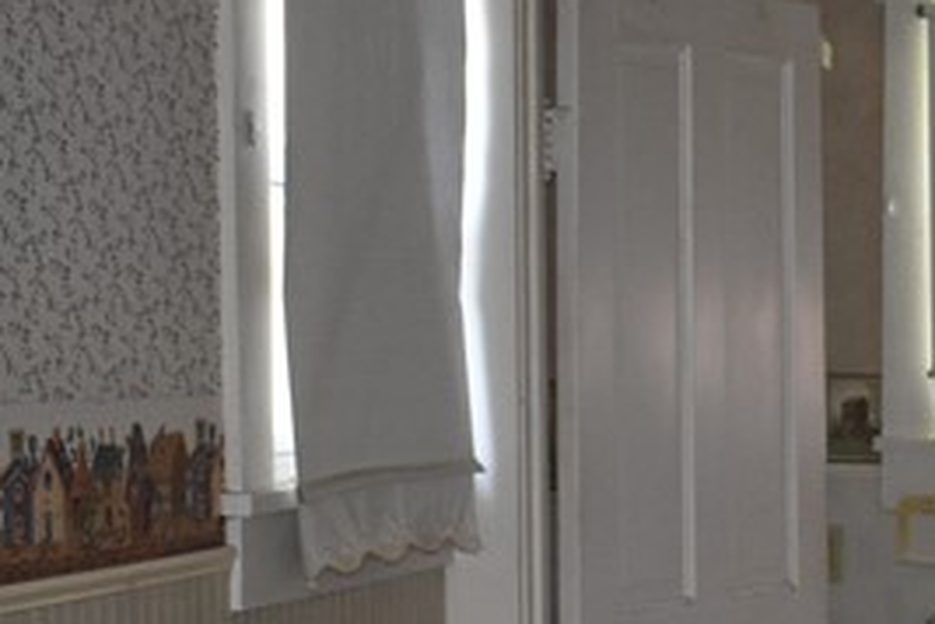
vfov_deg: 10.2
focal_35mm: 134
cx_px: 1170
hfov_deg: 14.7
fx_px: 3480
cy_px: 526
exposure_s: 1/80
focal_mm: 22
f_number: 3.8
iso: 1600
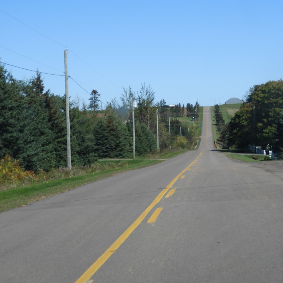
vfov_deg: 20.9
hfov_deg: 20.9
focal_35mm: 83
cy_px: 141
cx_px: 169
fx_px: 768
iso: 100
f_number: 4.5
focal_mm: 12.5
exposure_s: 1/800
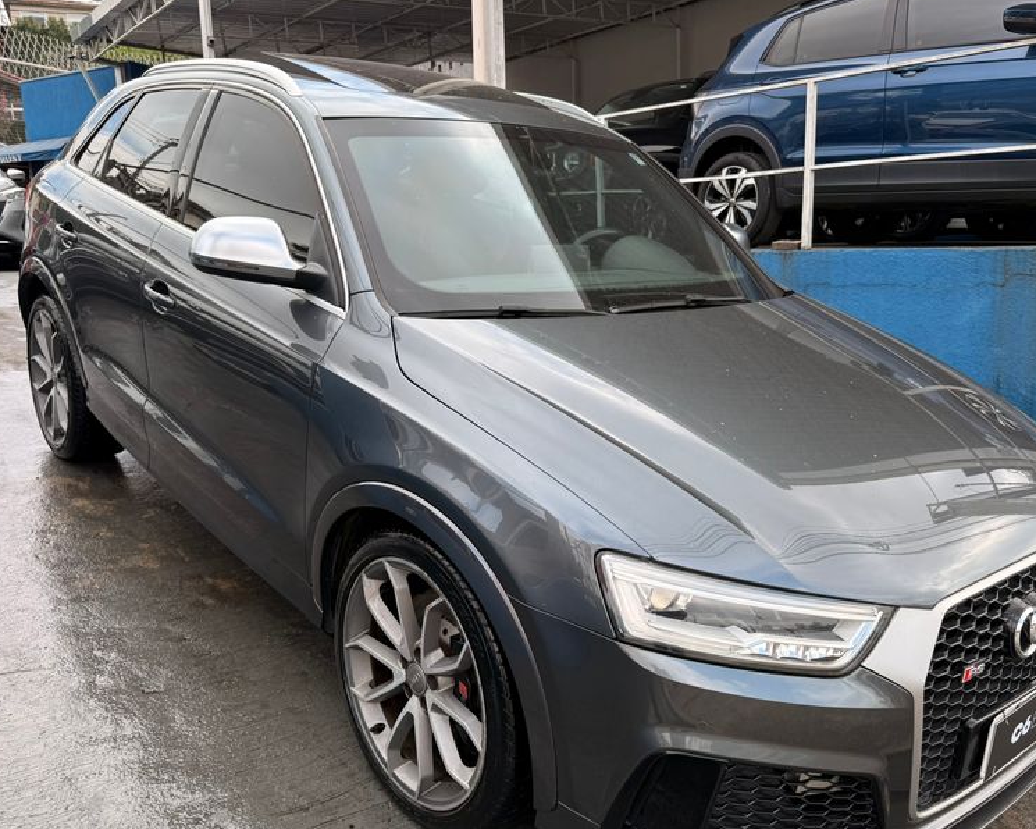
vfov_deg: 48.3
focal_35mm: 30
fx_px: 920
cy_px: 488
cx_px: 531
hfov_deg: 58.8
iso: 80
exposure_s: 1/1139
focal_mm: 6.76
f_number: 1.78
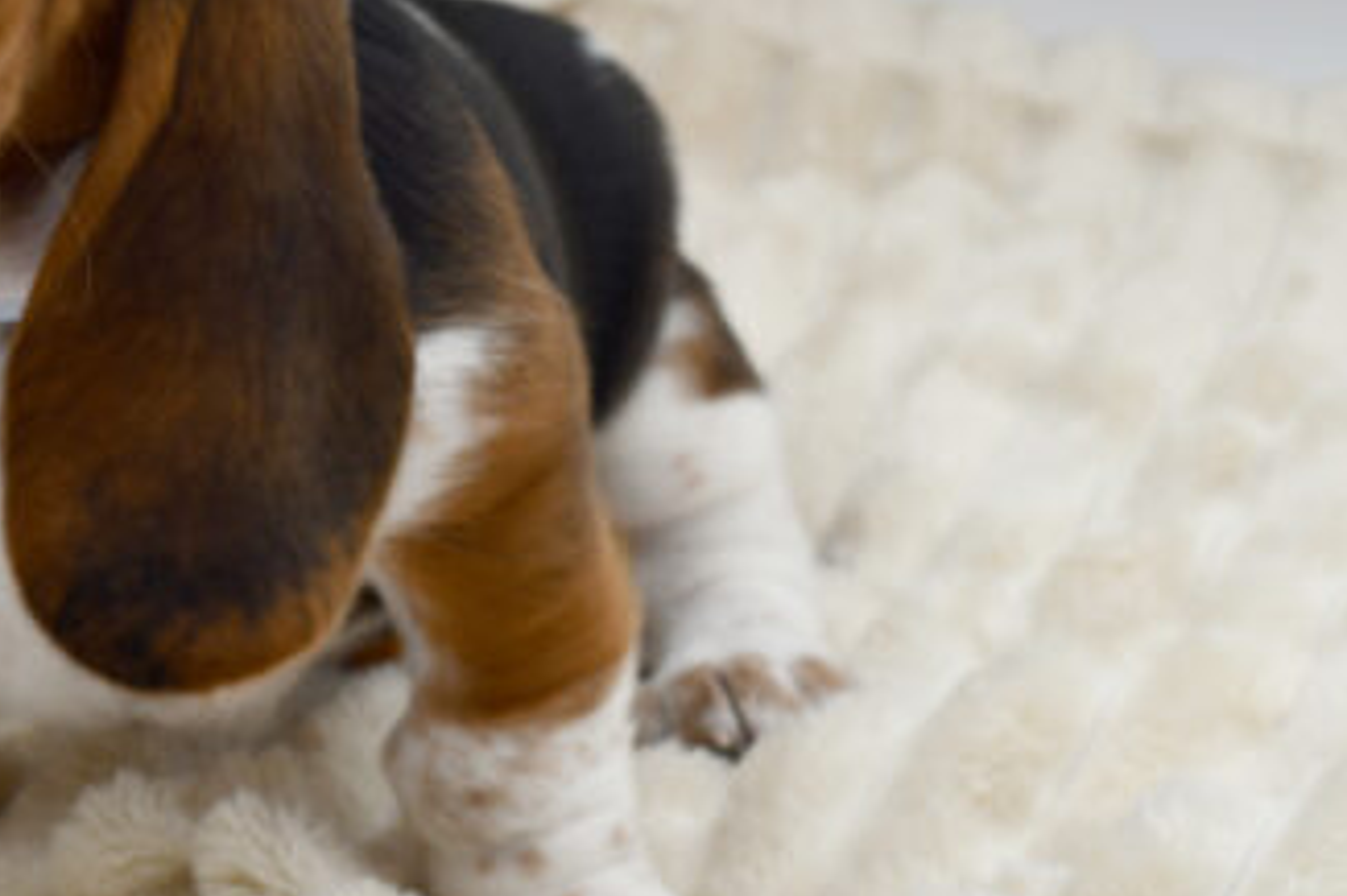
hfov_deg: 14.8
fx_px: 5161
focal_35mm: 138
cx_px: 215
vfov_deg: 9.9
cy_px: 124
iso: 320
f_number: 5.6
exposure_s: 1/250
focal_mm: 50
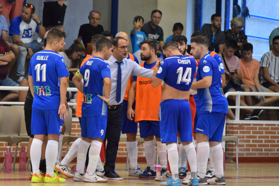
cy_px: 93
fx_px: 1918
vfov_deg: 5.6
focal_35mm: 248
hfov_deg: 8.3
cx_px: 140
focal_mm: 165
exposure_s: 1/160
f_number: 5.3
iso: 3200
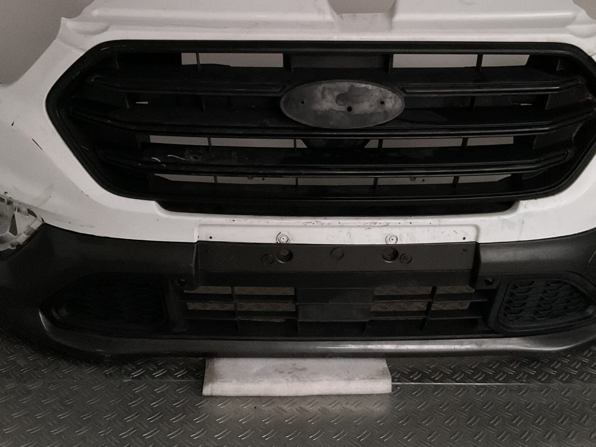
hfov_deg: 45.7
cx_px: 278
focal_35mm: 41
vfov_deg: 34.7
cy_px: 140
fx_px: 706
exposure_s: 1/20
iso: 500
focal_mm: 3
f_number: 1.8
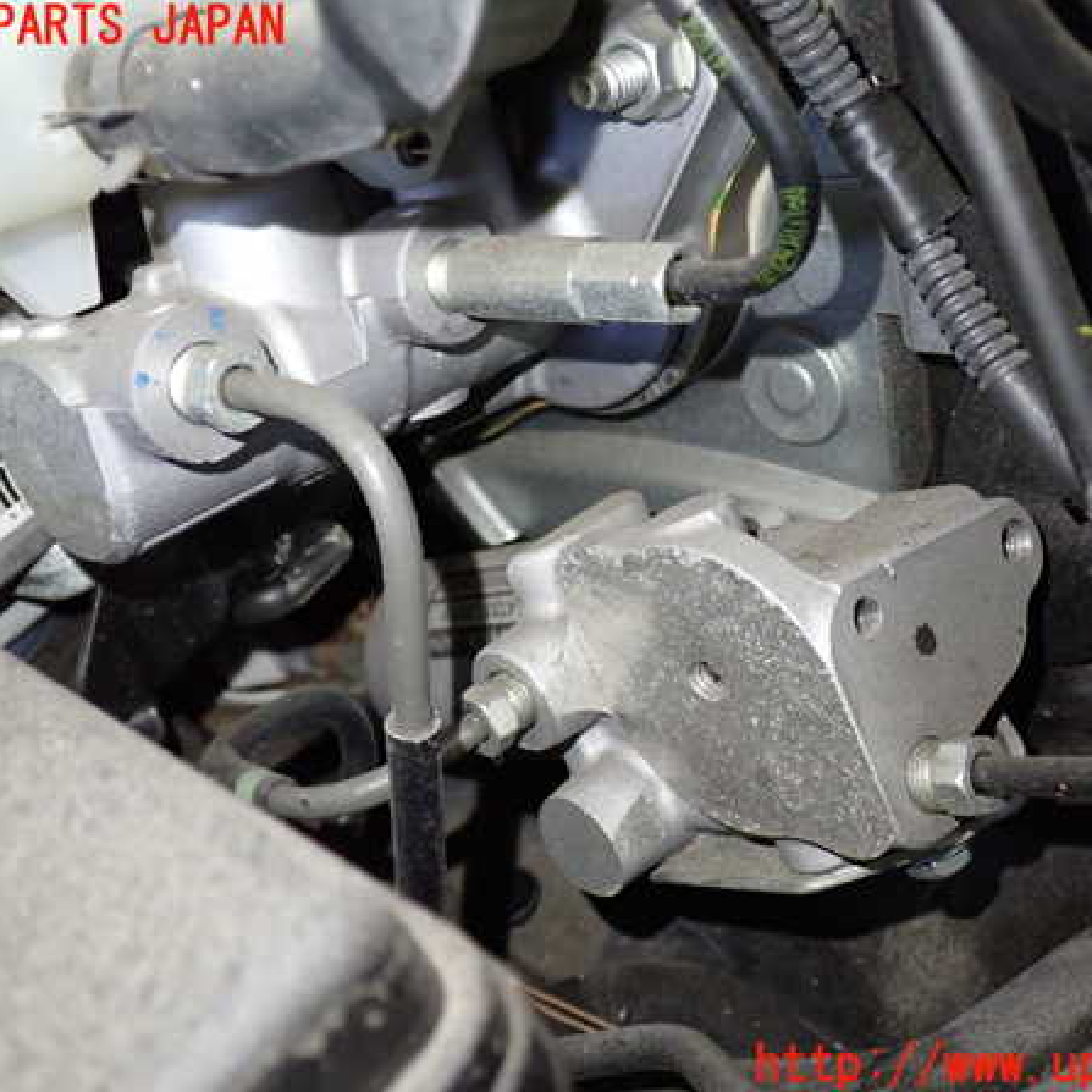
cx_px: 574
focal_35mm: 38
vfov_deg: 43.9
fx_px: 1356
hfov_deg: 43.8
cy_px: 547
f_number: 2.4
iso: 800
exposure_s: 1/30
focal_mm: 5.79
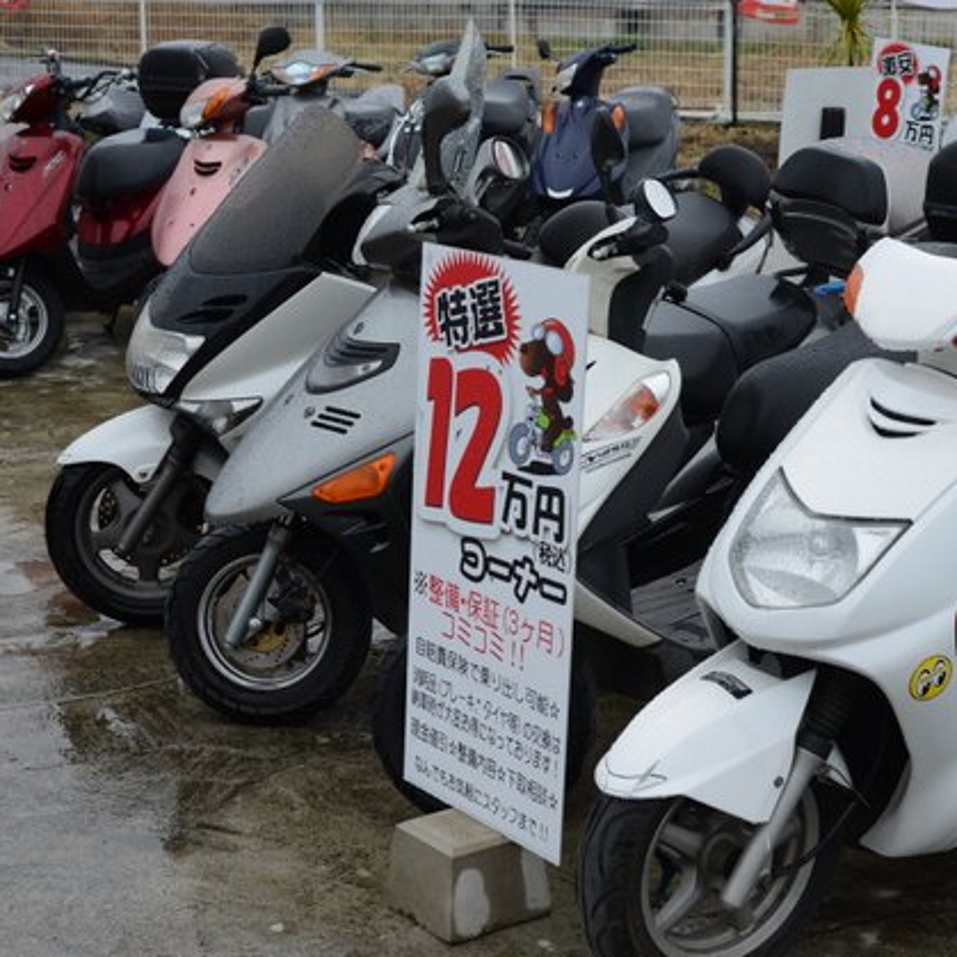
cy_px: 482
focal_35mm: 66
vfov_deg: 26.1
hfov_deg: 25.9
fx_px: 2064
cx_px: 644
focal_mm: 50
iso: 100
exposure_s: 1/160
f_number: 6.3
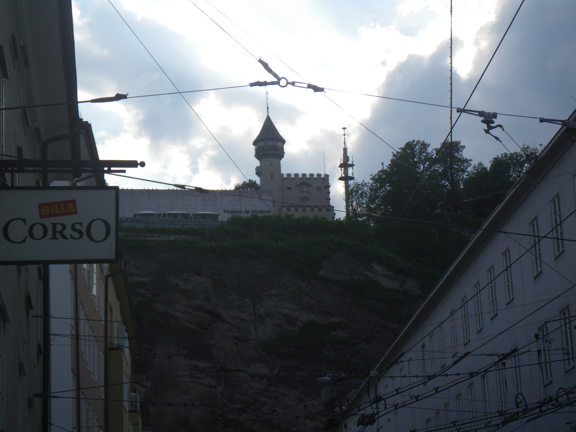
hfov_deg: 20.9
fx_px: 1564
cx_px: 288
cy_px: 216
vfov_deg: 15.7
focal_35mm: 94
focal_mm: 16.7
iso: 50
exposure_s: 1/250
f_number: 5
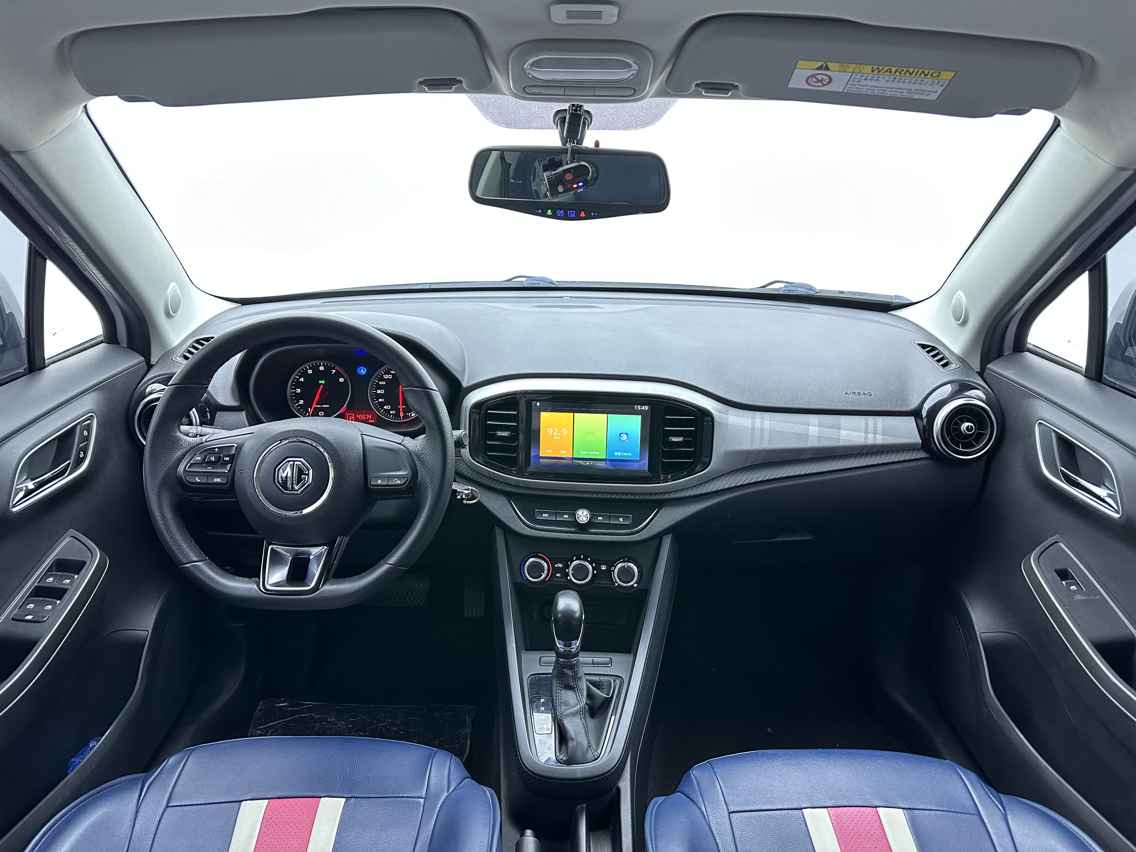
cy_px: 426
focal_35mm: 24
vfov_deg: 56.8
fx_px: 788
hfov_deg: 71.6
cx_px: 568
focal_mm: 6.86
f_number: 1.78
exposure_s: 1/50
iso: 400
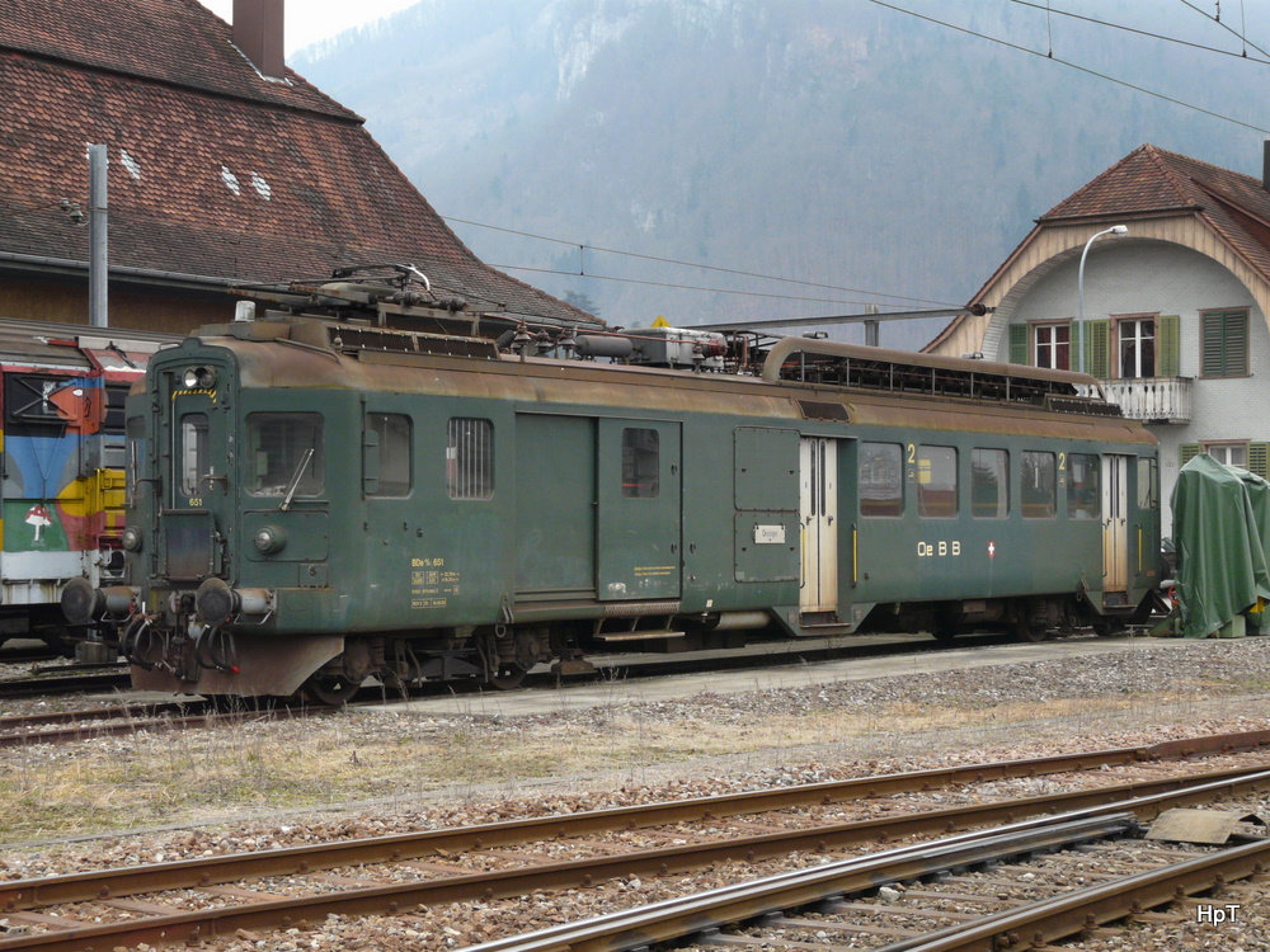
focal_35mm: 67
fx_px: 2458
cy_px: 476
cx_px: 635
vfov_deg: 21.9
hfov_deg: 29.0
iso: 160
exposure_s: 1/200
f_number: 3.2
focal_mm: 11.1
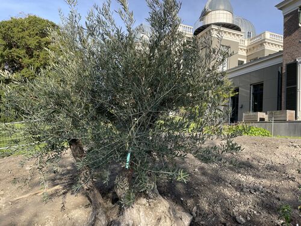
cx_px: 150
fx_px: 226
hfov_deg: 67.3
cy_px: 113
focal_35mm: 26
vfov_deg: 53.1
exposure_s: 1/1103
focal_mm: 4.2
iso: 32
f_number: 1.6
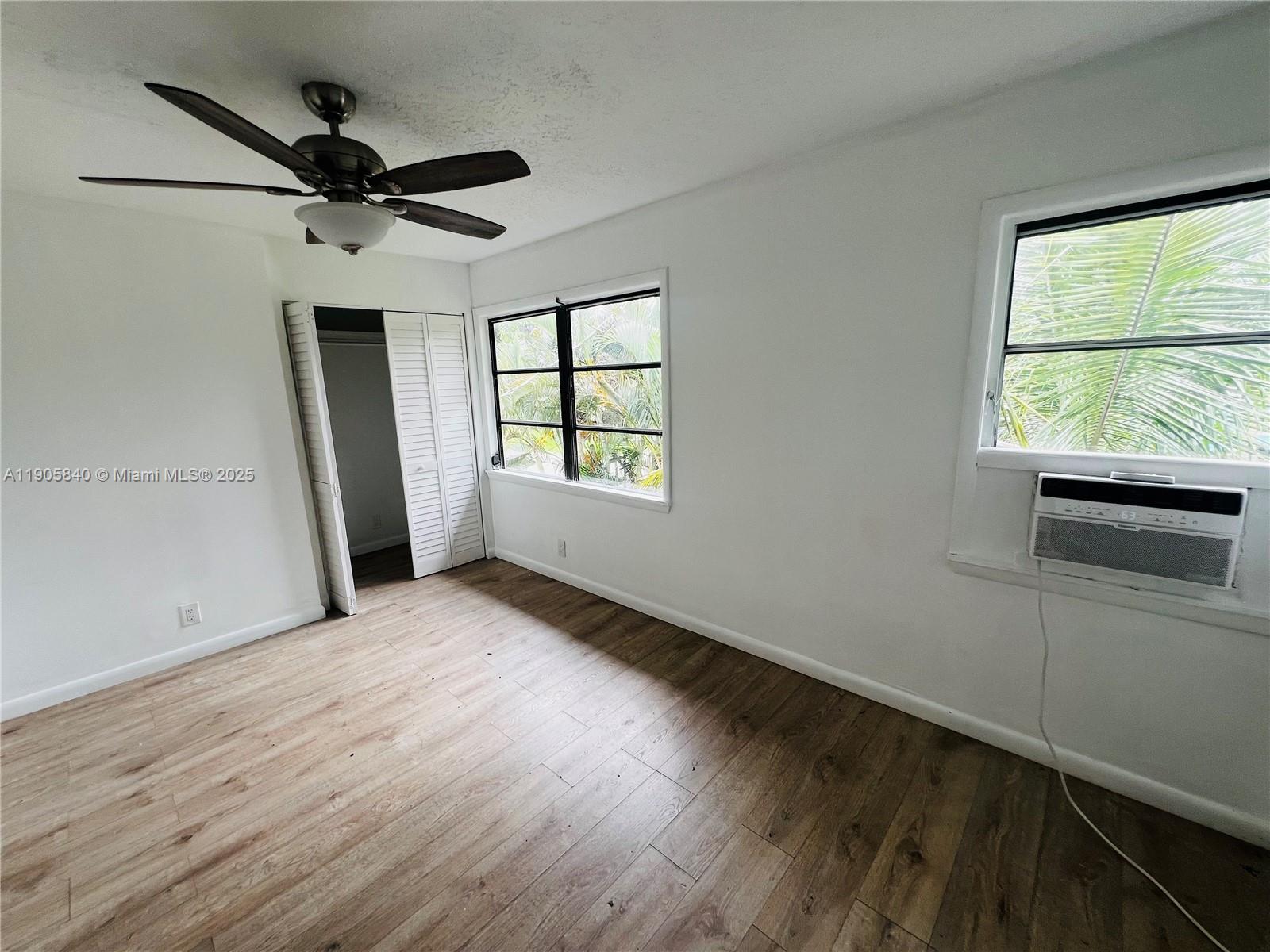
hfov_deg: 106.2
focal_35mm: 13
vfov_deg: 89.9
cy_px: 476
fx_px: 477
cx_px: 635
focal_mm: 1.57
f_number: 1.8
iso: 40
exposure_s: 1/99
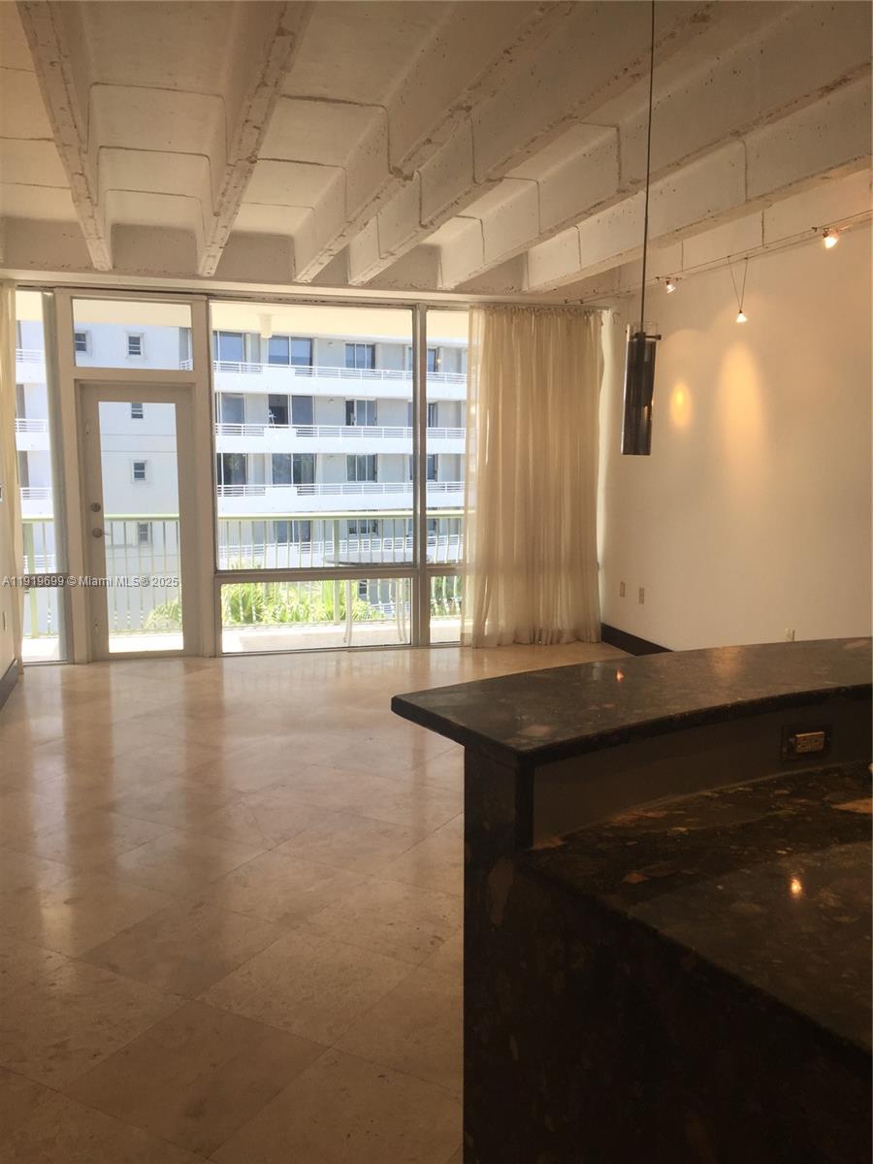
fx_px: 975
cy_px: 582
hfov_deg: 48.2
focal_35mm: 29
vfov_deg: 61.7
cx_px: 436
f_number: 2.2
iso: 32
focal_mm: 4.15
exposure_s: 1/217
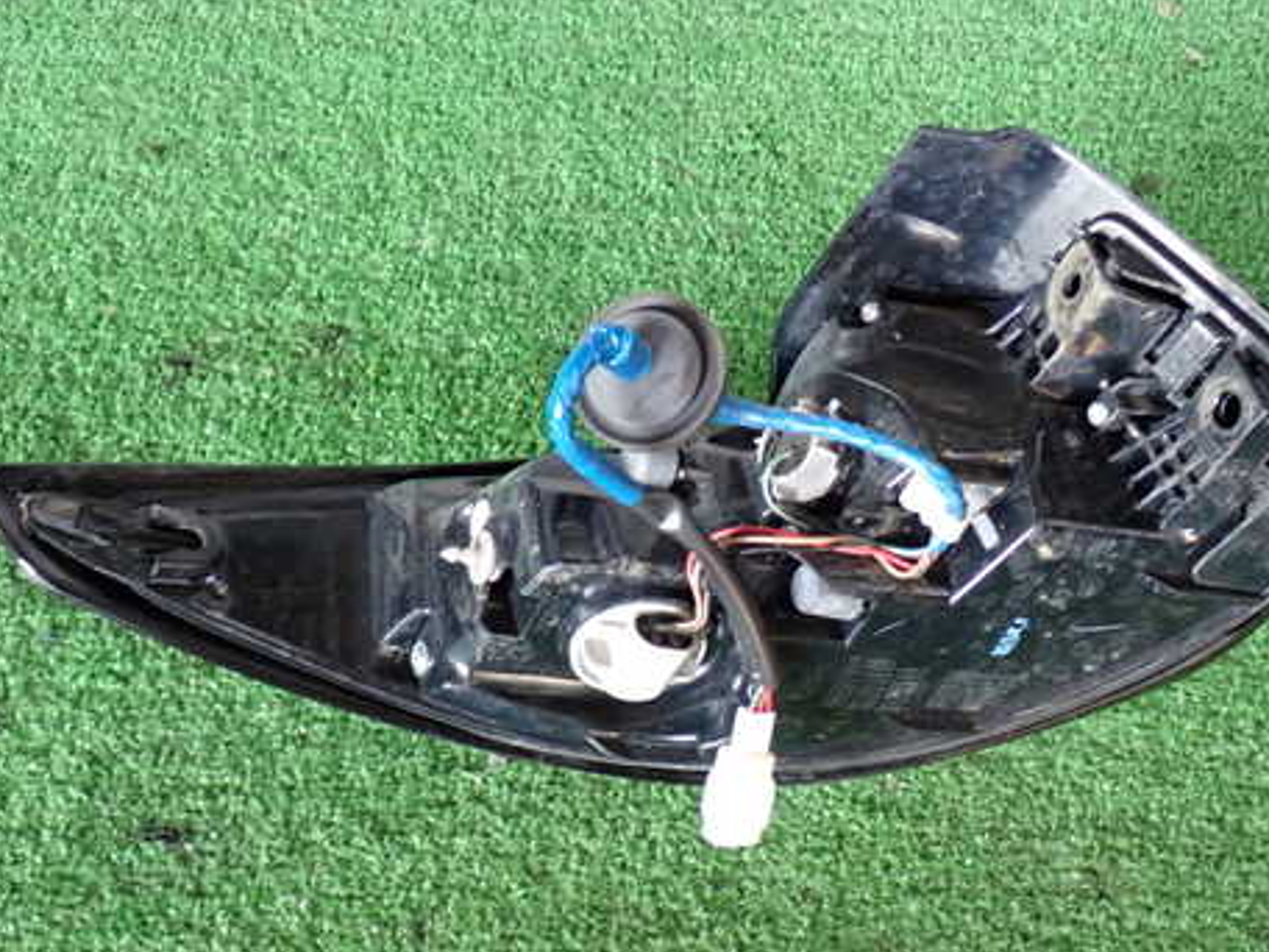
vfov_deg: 29.1
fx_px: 1833
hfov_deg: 38.2
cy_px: 487
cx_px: 685
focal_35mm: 50
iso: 400
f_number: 2.7
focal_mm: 6.83
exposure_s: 1/40
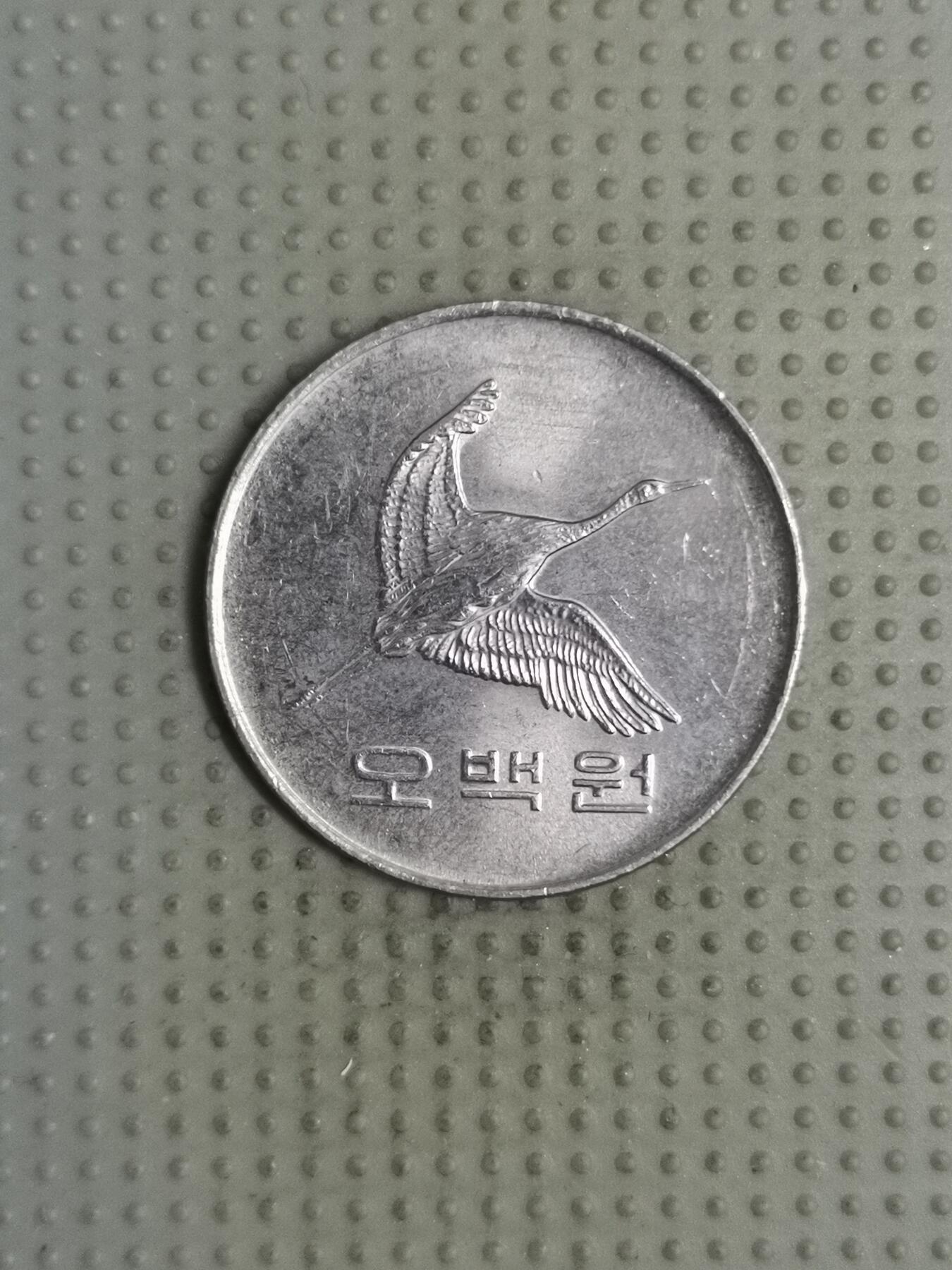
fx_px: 1907
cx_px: 476
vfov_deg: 36.8
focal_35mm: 52
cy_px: 635
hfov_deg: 28.0
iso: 500
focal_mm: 4.75
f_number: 1.8
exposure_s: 1/25.7
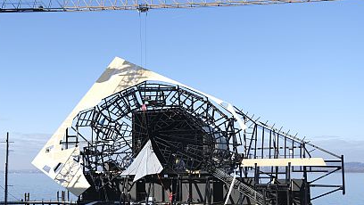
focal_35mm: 46
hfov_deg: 44.1
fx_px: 444
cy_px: 125
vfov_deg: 25.9
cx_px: 129
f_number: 4
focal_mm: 18.4
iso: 200
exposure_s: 1/1000
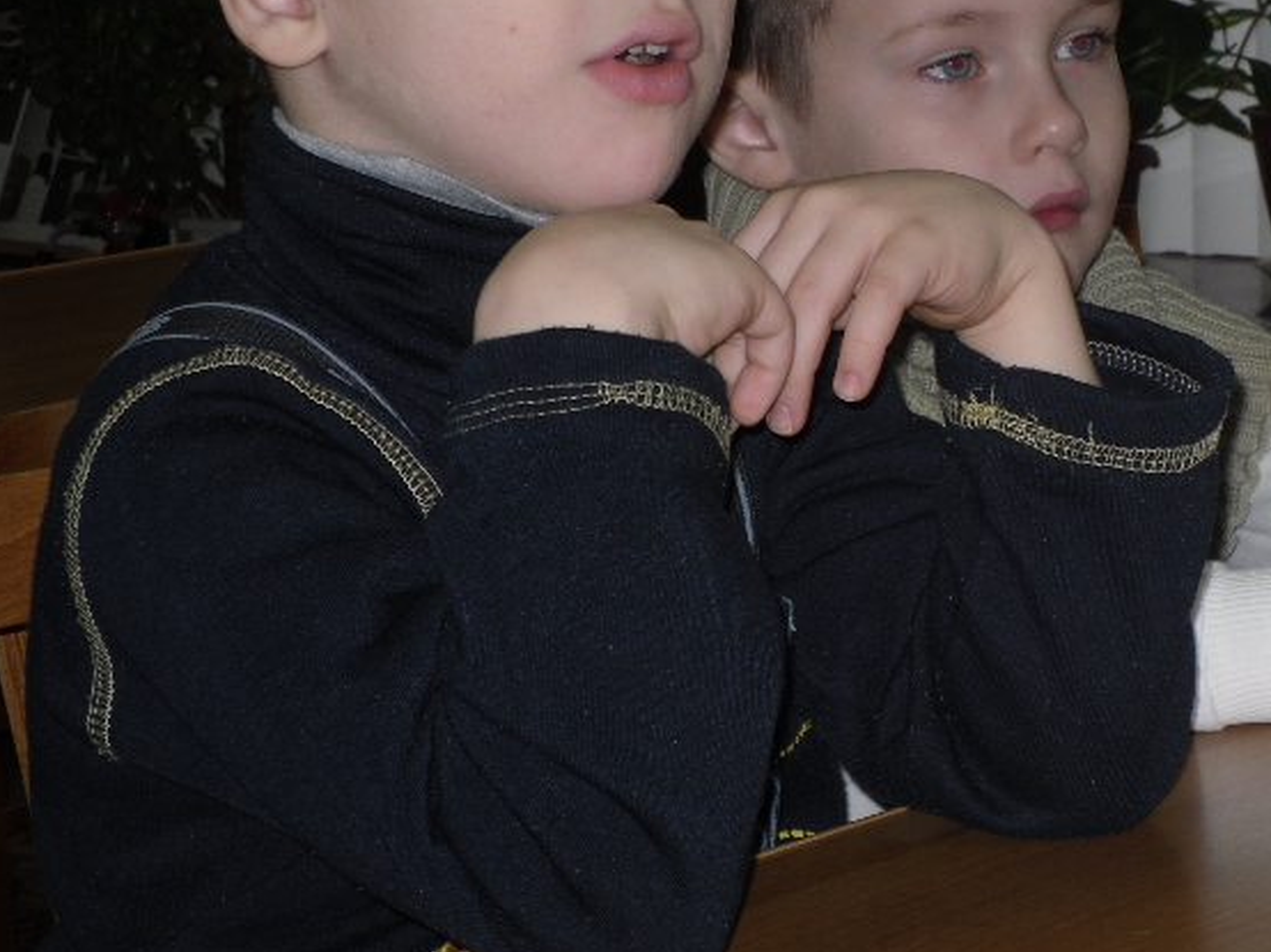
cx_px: 943
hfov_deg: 12.4
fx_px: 5835
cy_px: 340
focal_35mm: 159
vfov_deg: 9.3
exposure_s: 1/56
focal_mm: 12.16
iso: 80
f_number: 4.3
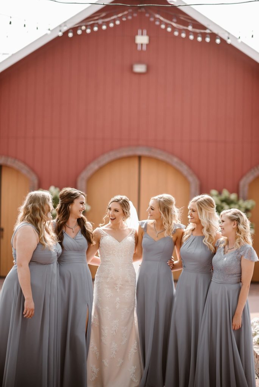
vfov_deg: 23.9
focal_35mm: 85
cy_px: 194
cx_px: 130
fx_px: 916
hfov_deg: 16.1
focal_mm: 85
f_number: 1.8
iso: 200
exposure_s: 1/2500
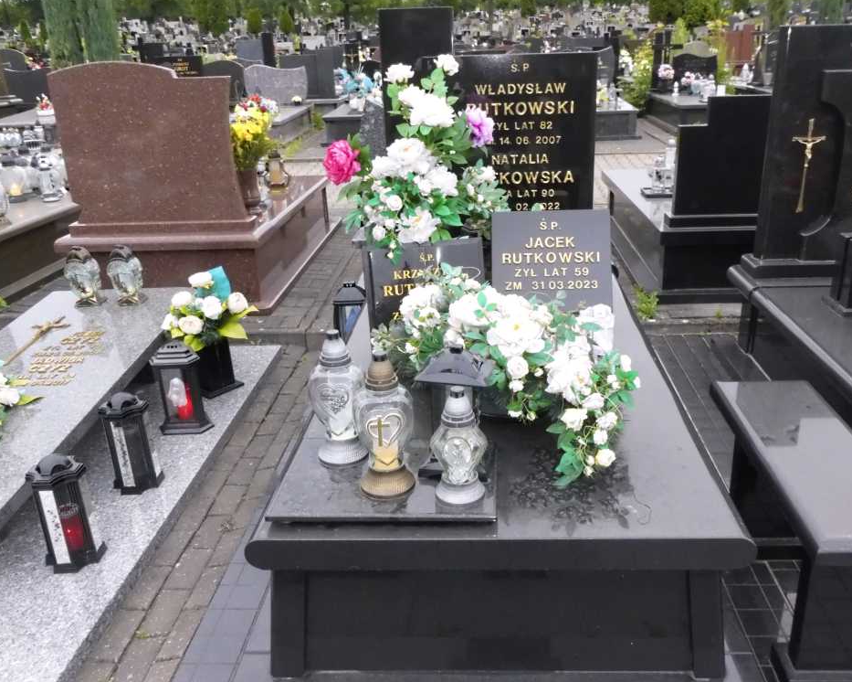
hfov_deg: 58.7
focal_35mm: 30
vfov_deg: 48.5
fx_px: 756
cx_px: 463
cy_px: 346
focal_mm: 4.9
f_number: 3.3
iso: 800
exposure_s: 1/60
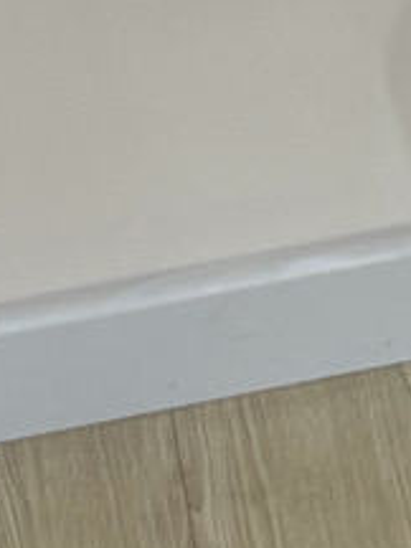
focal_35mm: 205
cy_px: -1374
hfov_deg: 7.1
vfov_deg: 7.7
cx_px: 715
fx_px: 3245
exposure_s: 1/181
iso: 32
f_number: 1.6
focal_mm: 5.1
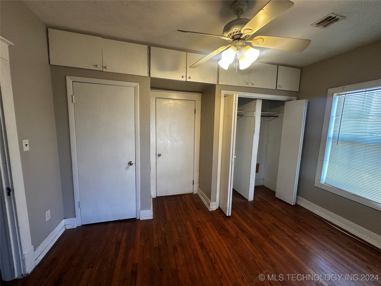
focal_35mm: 14
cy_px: 143
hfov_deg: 102.1
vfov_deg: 85.7
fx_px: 154
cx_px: 190
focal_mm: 2.22
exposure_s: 1/120
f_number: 2.2
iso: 200
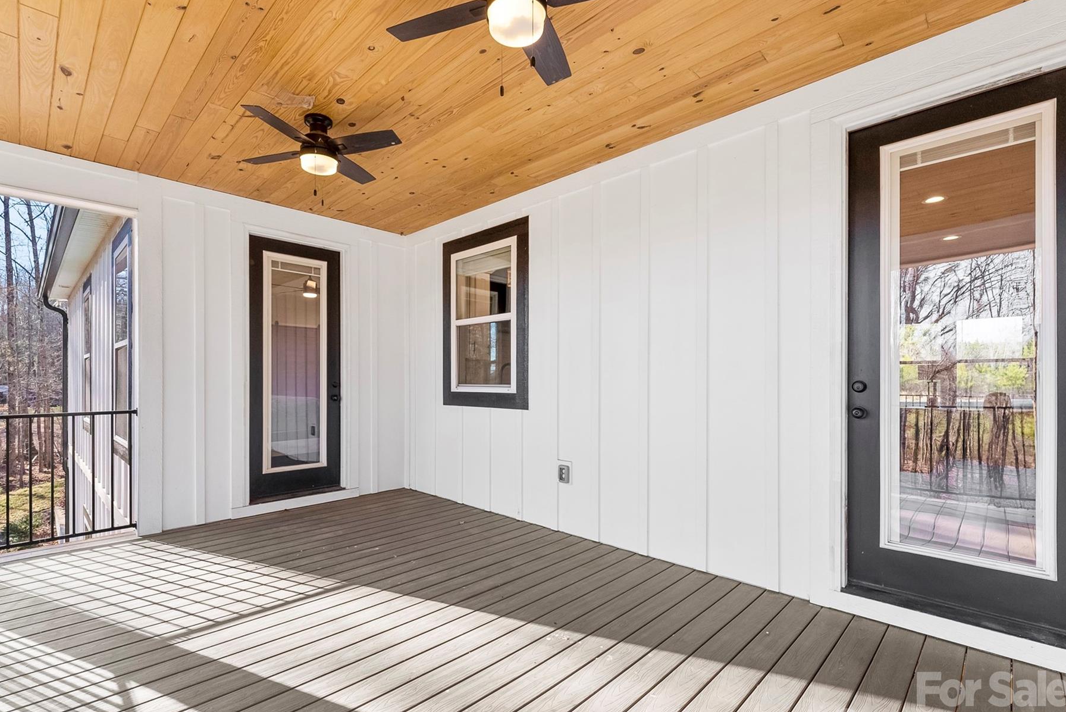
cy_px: 377
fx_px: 474
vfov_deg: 73.7
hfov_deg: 96.6
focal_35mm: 16
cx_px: 504
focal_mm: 14
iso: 1600
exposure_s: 1/125
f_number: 9
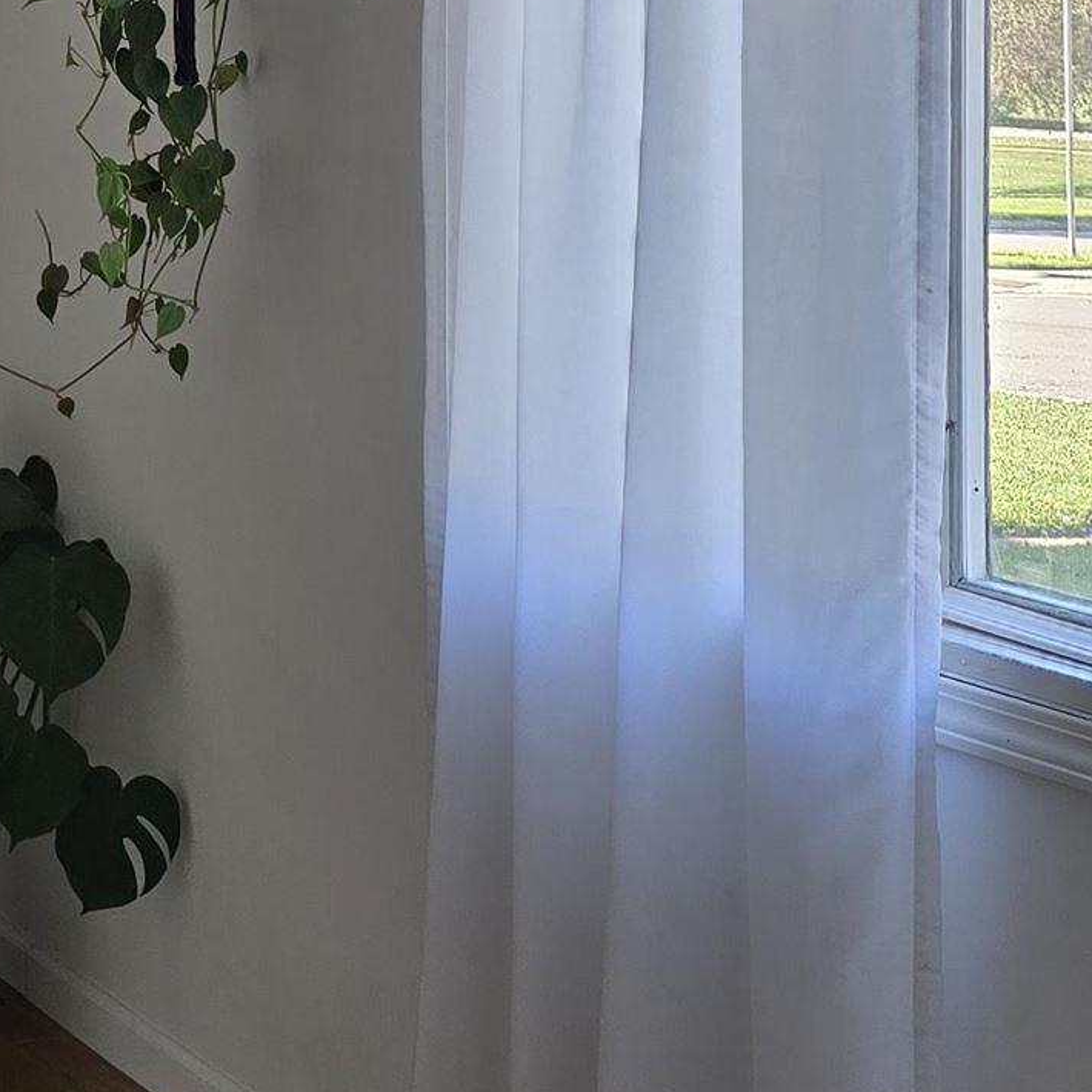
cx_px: -186
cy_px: 0
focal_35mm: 88
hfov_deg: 18.8
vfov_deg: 19.2
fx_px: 3141
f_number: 1.7
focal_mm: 6.3
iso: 80
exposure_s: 1/180
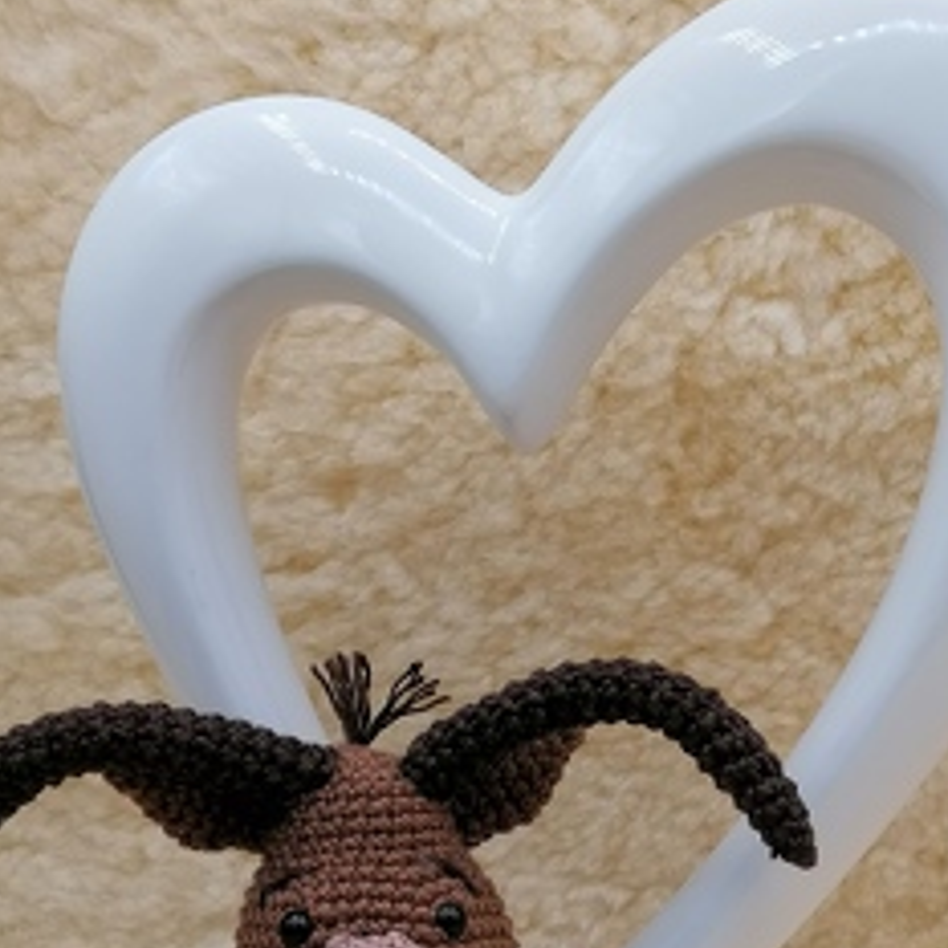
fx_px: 2355
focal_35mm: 76
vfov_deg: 22.4
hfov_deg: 22.8
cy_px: 769
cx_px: 509
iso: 64
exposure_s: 1/180
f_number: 1.8
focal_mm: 4.75
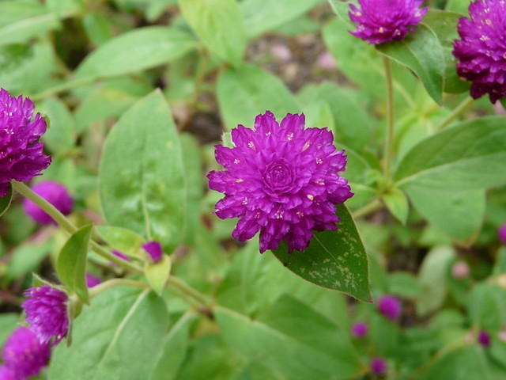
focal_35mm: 50
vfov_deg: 29.1
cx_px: 253
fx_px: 731
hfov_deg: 38.2
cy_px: 190
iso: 100
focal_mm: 6.4
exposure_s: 1/80
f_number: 3.2
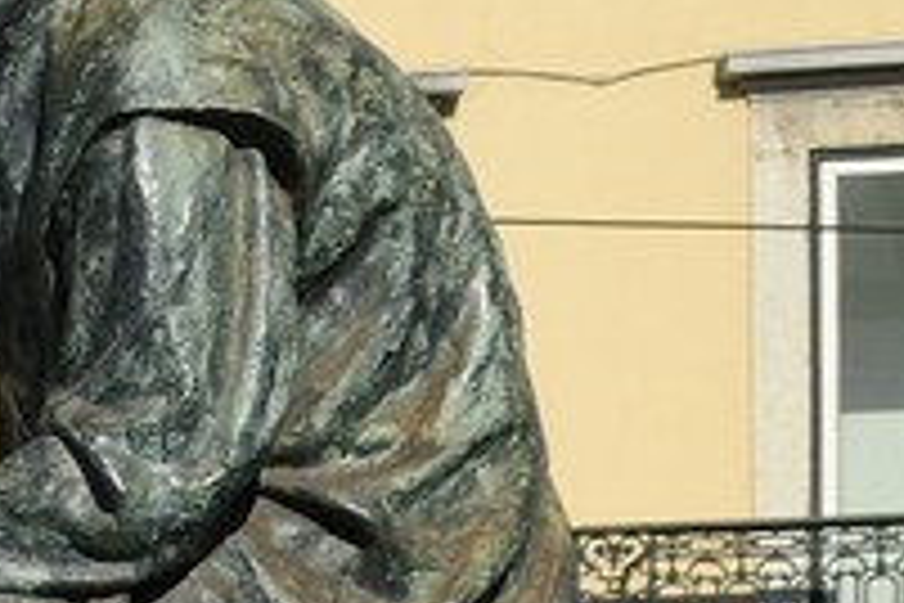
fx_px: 4796
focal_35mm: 191
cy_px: 1620
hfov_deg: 8.0
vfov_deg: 6.7
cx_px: -2375
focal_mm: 24
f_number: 9
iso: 100
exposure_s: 1/250
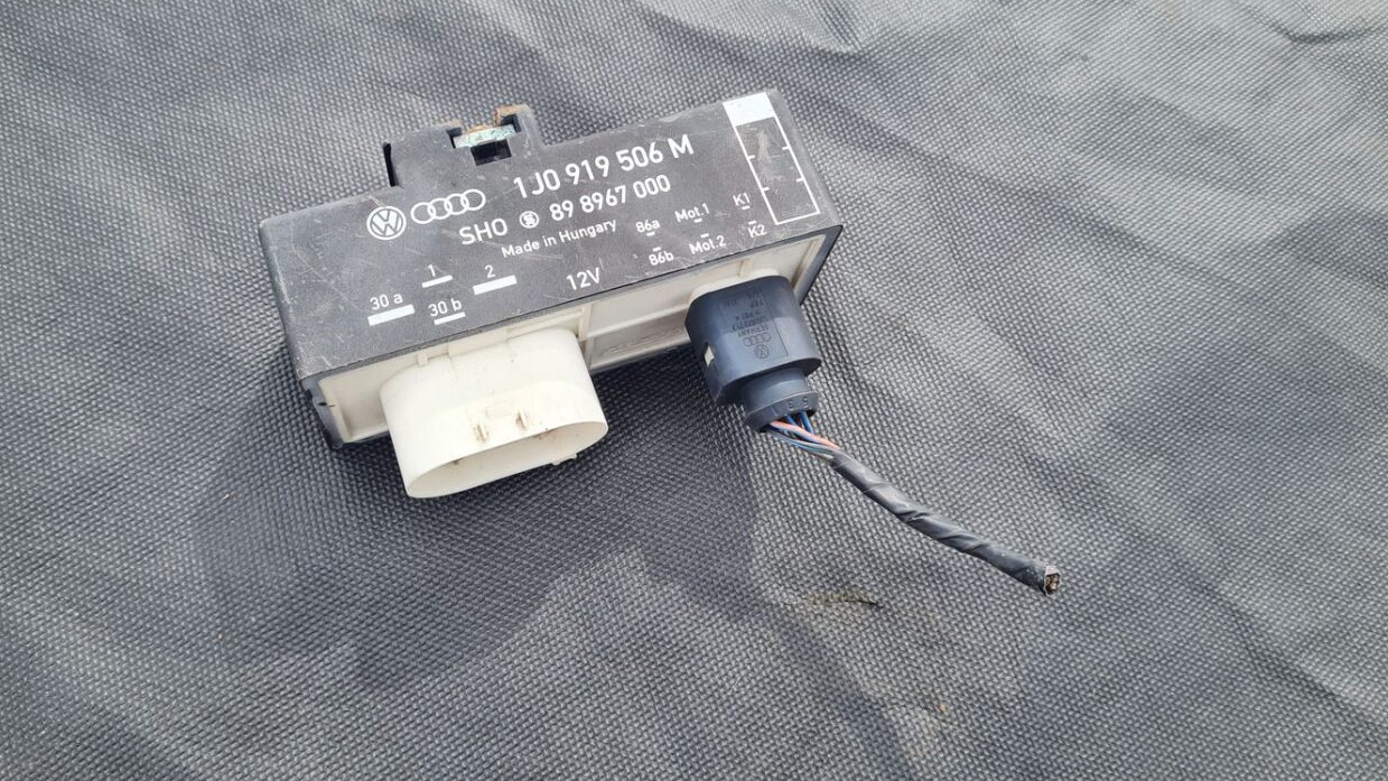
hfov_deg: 60.9
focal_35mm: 32
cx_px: 624
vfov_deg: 36.6
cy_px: 341
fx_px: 1178
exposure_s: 1/646
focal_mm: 5.4
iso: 50
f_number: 1.8
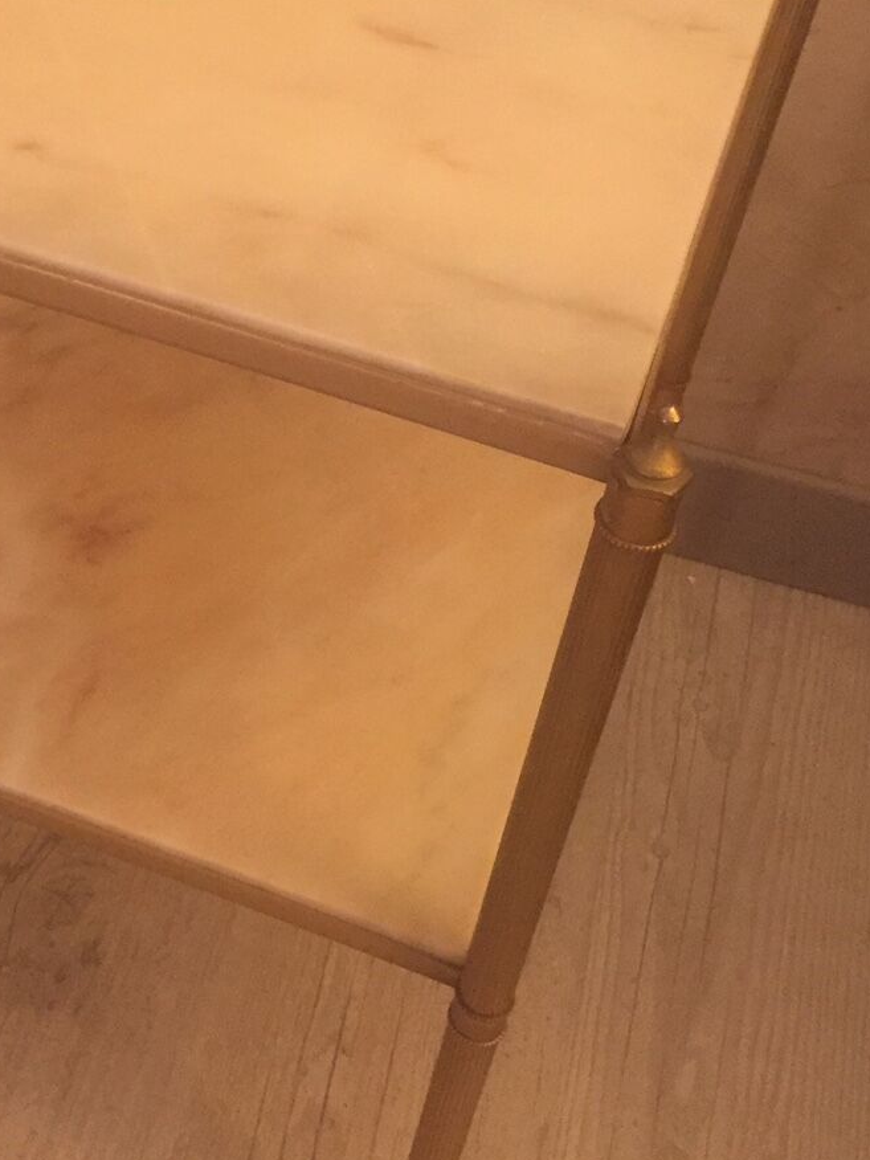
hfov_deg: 26.4
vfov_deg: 35.3
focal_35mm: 54
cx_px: 139
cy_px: 414
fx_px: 1810
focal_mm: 4.15
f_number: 2.2
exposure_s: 1/20
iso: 250
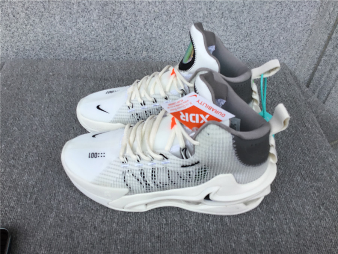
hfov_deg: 58.4
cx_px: 169
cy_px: 127
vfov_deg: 45.4
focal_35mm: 31
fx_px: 303
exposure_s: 1/445
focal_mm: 3.3
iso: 25
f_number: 2.4
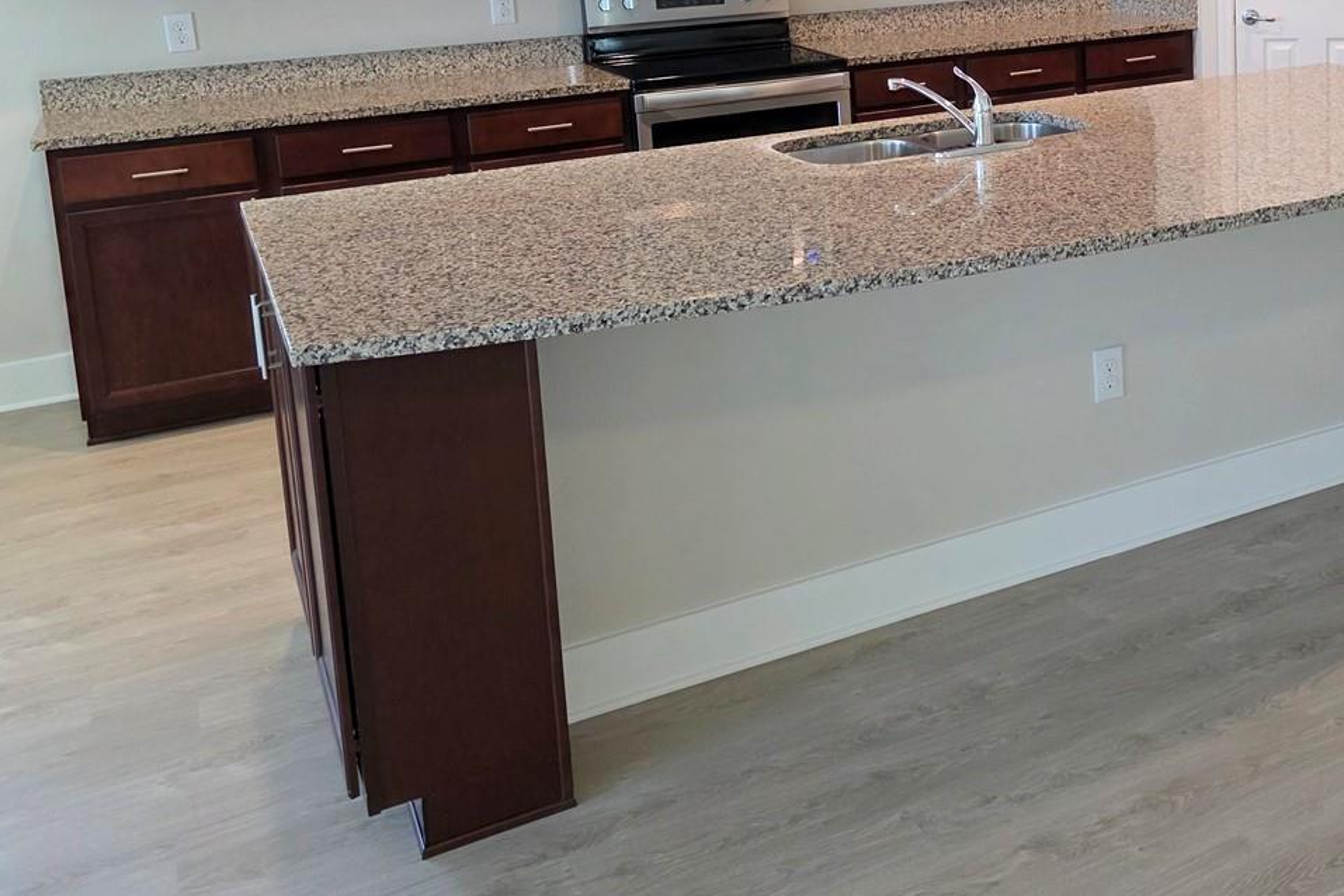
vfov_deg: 31.9
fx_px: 1493
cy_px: 100
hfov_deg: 46.2
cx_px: 1055
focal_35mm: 40
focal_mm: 6.3
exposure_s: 1/120
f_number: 1.7
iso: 400
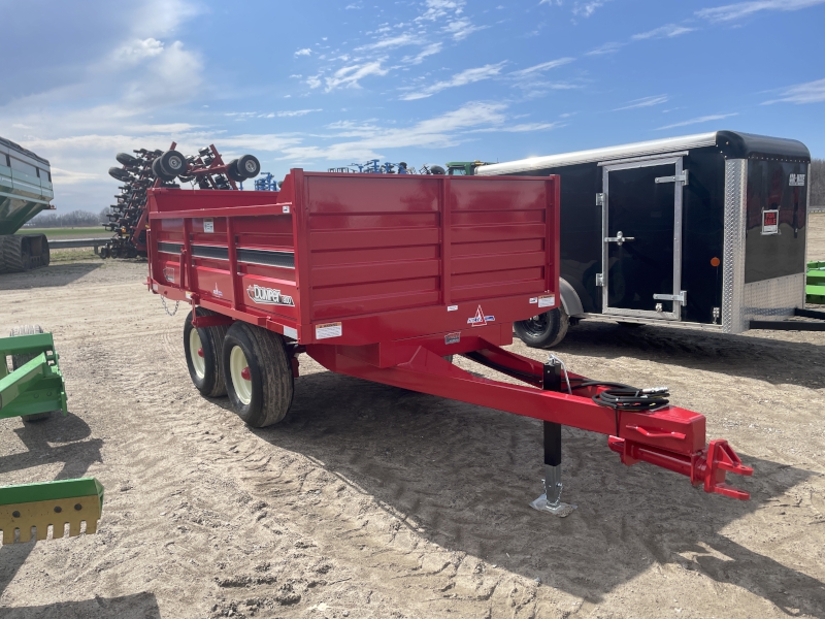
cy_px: 310
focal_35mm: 26
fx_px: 620
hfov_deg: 67.3
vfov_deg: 53.1
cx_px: 412
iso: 32
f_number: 1.6
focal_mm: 4.2
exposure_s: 1/4132
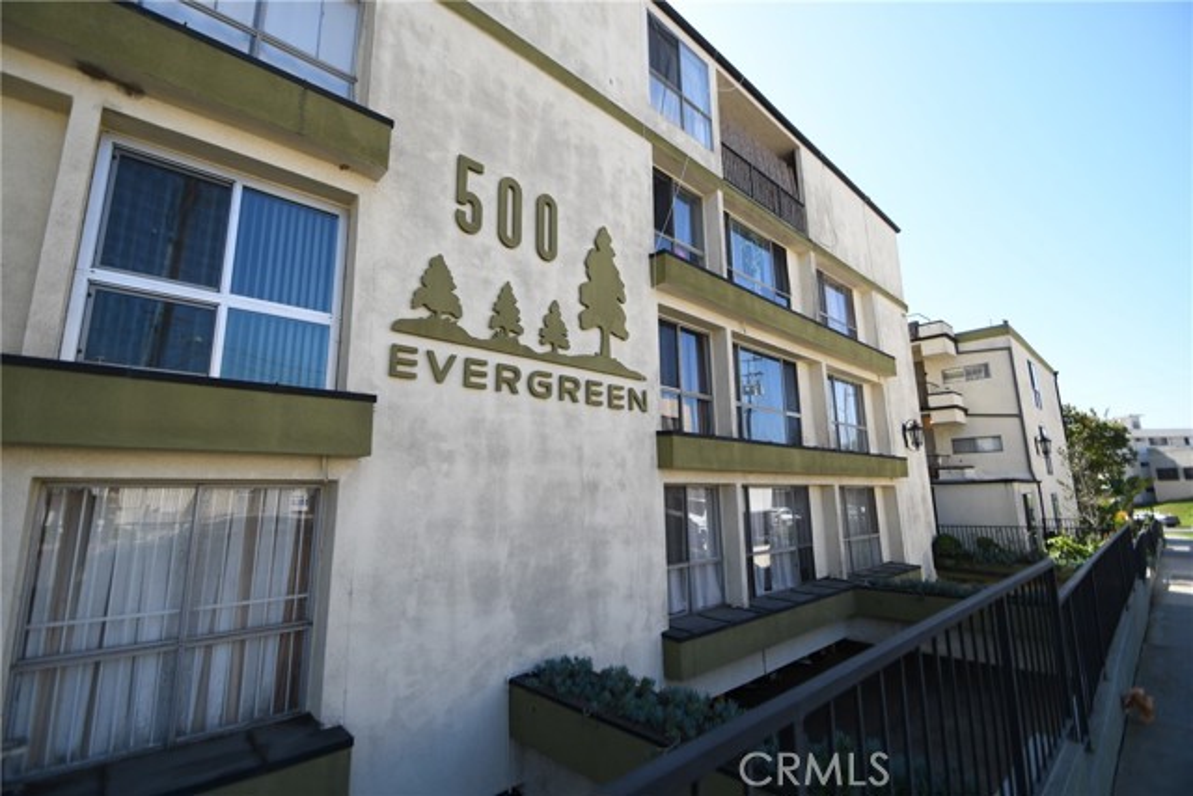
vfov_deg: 77.4
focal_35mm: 15
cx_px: 596
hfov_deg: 100.4
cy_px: 398
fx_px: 497
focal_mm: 10
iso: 200
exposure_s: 1/800
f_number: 4
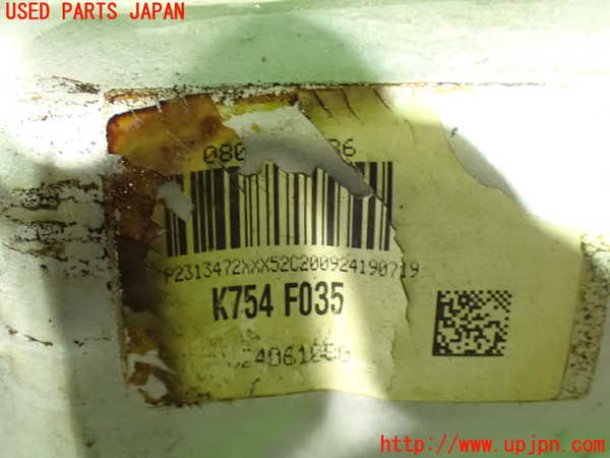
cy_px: 229
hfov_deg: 49.0
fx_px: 670
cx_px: 305
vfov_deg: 37.7
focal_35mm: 38
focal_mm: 6.83
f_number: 2.7
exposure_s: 1/13
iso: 1600
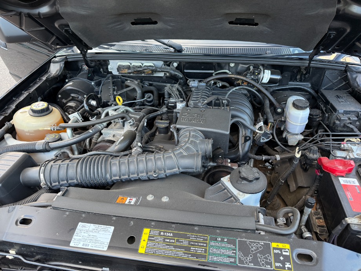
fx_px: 250
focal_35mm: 24
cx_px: 180
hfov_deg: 71.6
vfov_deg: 56.8
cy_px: 136
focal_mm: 6.76
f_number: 1.78
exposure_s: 1/117
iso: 200
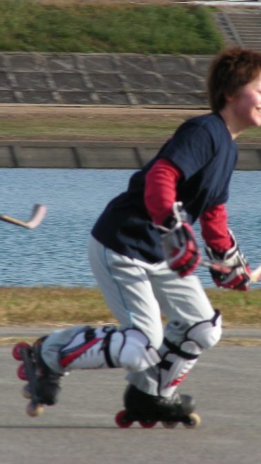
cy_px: 211
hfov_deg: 2.7
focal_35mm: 444
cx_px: 166
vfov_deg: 4.9
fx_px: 5465
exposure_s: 1/225
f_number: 4
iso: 50
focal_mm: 44.8
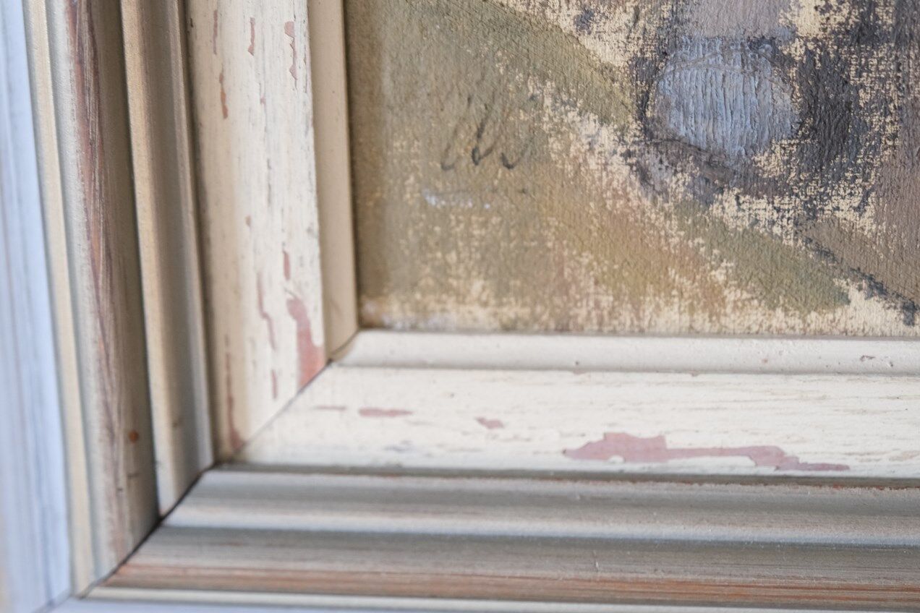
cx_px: 460
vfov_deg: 14.4
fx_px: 2428
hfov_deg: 21.5
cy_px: 306
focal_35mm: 95
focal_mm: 63
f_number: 4
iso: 2000
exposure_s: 1/90
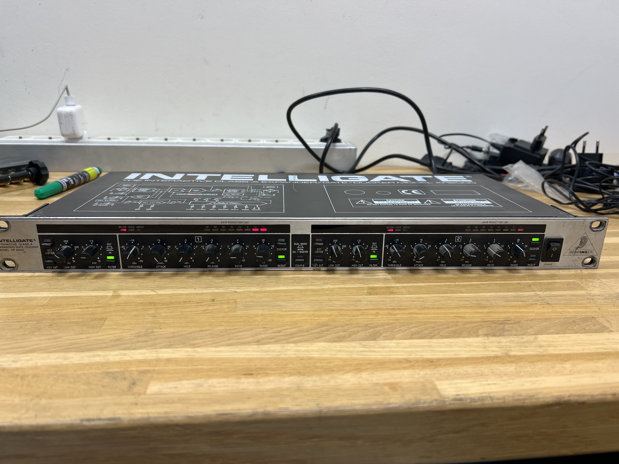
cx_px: 310
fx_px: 465
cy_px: 232
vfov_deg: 53.1
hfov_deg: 67.3
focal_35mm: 26
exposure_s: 1/100
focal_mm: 5.7
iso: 64
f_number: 1.5
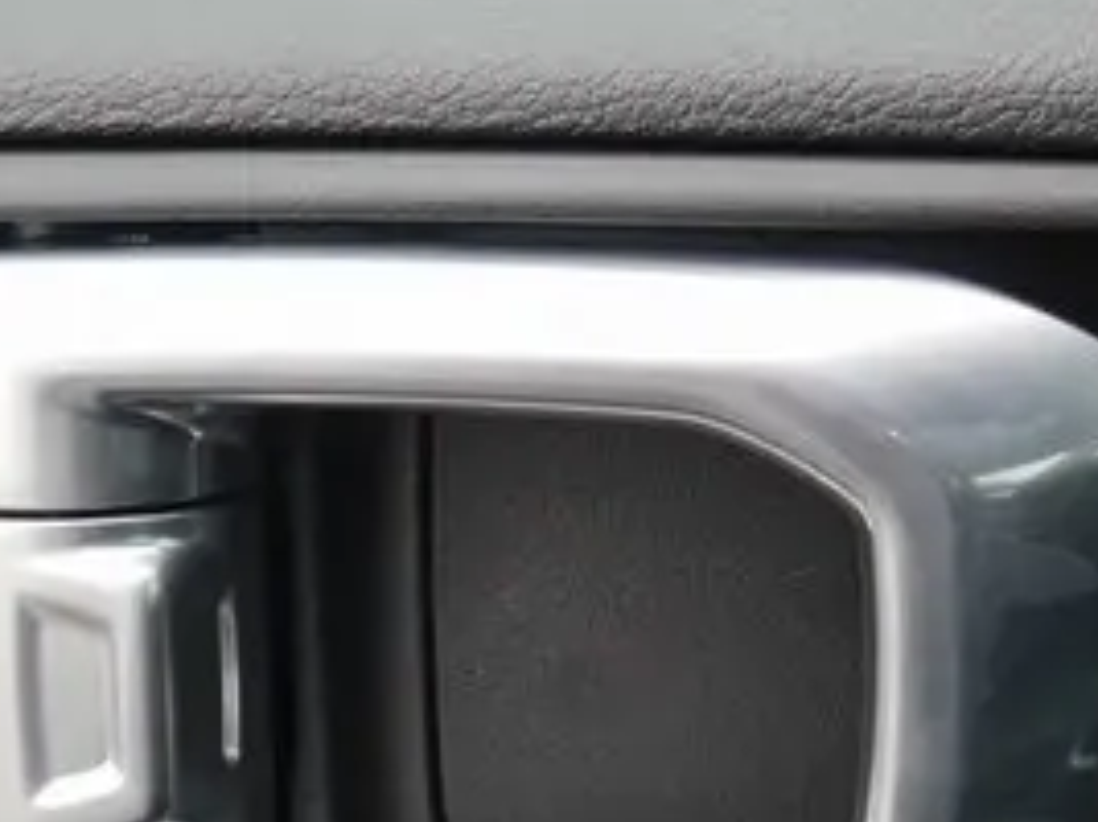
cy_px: 894
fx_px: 3044
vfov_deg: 15.0
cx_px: 748
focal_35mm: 96
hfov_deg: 20.4
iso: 400
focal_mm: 20
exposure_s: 1/60
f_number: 5
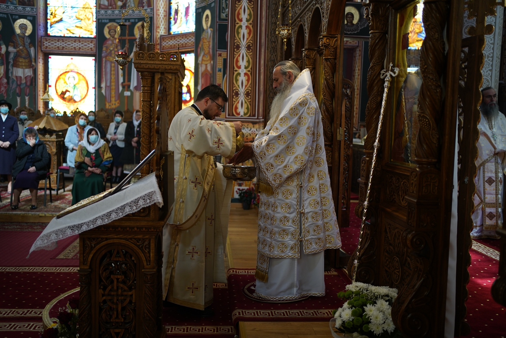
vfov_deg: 37.9
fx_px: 492
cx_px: 253
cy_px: 169
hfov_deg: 54.4
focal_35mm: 35
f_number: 2
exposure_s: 1/125
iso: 500
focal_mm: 35
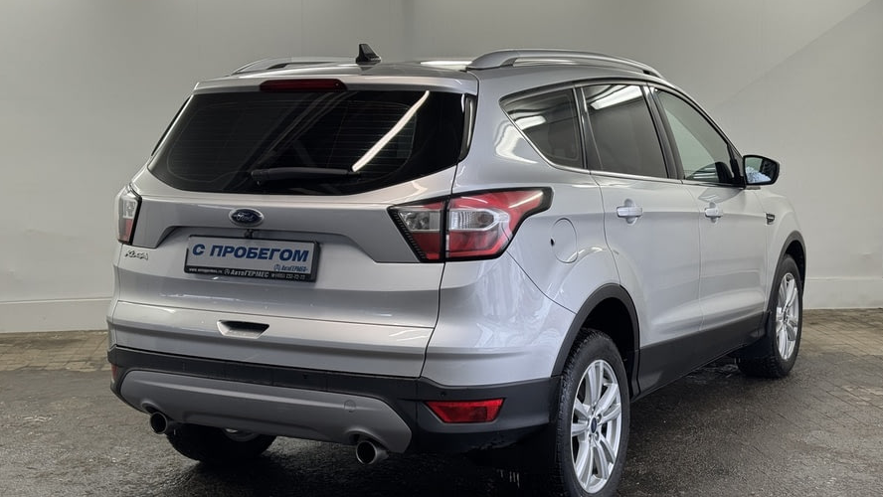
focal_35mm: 53
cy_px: 229
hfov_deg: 39.2
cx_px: 446
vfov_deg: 22.6
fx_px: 1241
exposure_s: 1/121
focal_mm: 6.76
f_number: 1.78
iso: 50
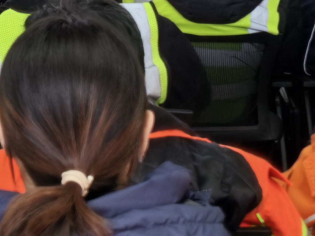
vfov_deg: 6.3
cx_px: -237
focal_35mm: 230
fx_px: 2093
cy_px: -250
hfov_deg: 8.3
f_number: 1.4
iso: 50
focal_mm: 6.98
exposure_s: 1/205
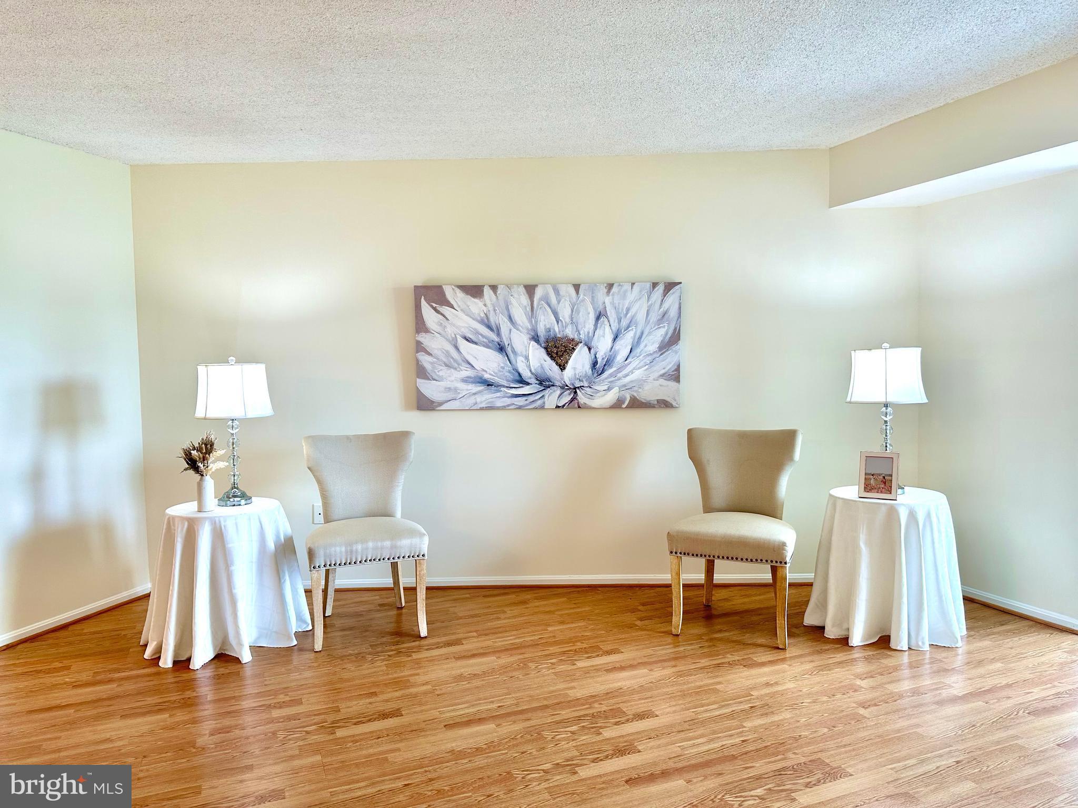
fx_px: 747
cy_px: 404
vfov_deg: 56.8
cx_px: 539
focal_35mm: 24
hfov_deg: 71.6
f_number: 1.78
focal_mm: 6.86
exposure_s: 1/120
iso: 100
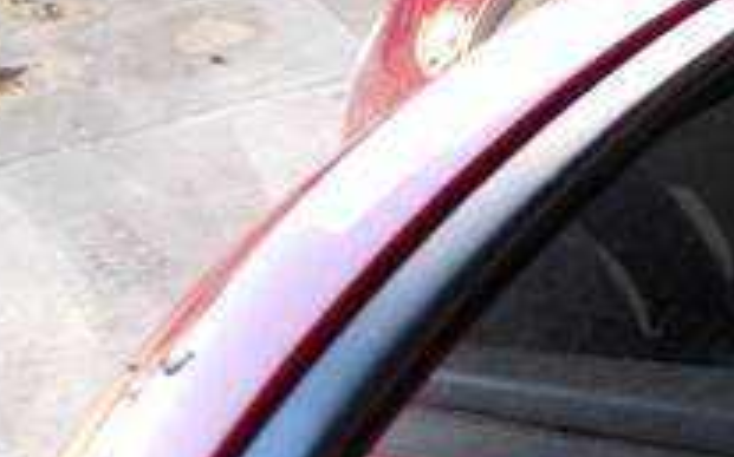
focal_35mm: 59
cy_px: 620
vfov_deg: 19.9
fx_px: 1179
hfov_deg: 32.6
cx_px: 681
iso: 100
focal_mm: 4.3
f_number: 3
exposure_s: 1/70
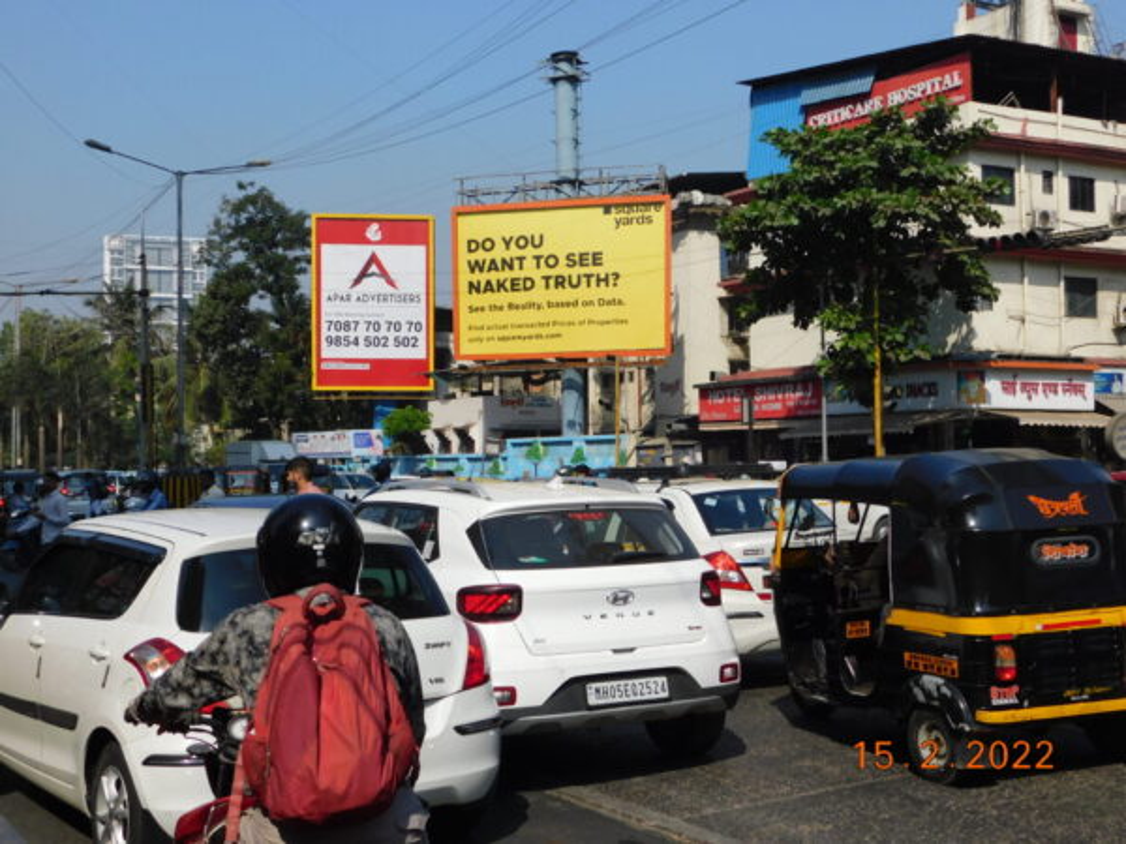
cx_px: 563
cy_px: 422
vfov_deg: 32.2
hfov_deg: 42.1
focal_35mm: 45
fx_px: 1464
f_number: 7.4
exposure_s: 1/400
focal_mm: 8
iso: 125
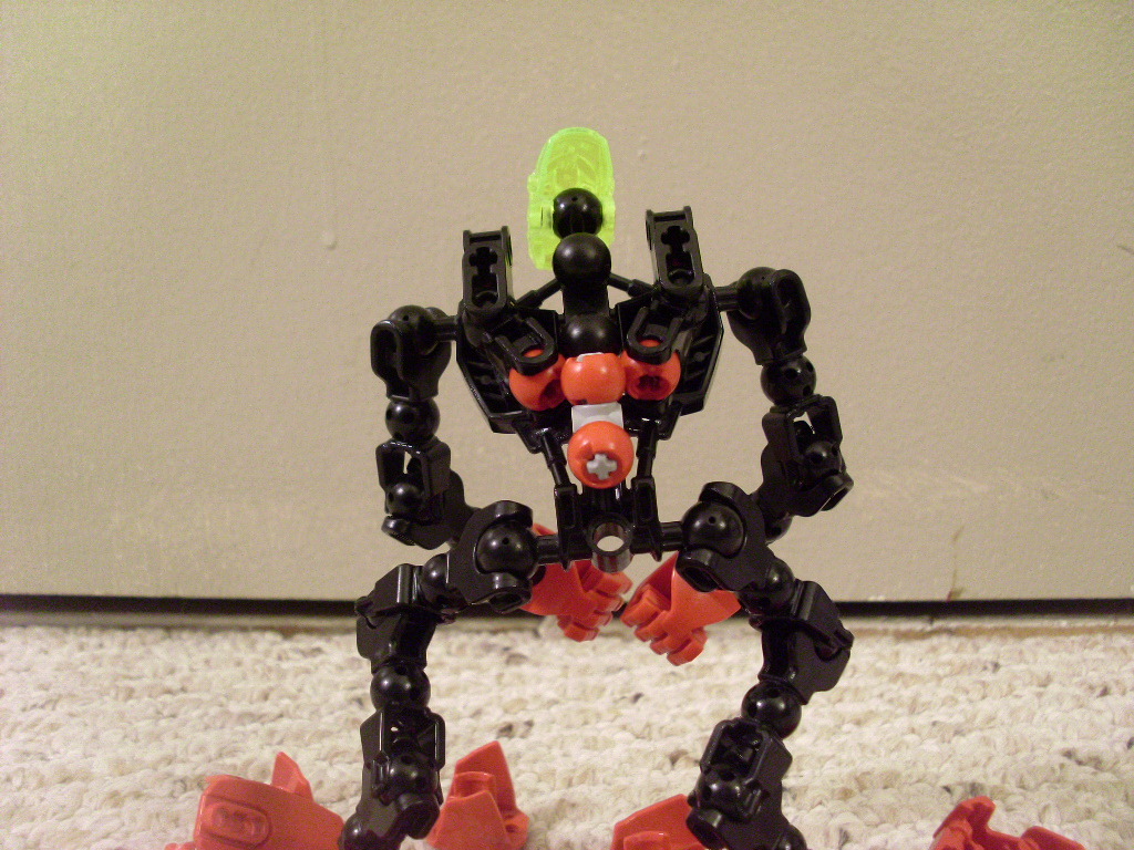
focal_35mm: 38
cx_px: 567
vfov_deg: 37.7
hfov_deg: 49.0
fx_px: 1245
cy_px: 425
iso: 200
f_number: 3
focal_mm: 6.3
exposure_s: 1/6
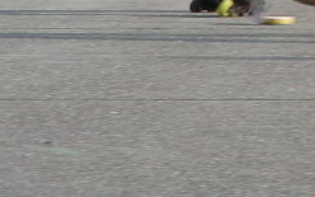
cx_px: 429
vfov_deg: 1.3
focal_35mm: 1006
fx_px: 8636
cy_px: -149
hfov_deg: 2.1
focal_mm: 38.3
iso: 50
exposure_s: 1/188
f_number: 3.5
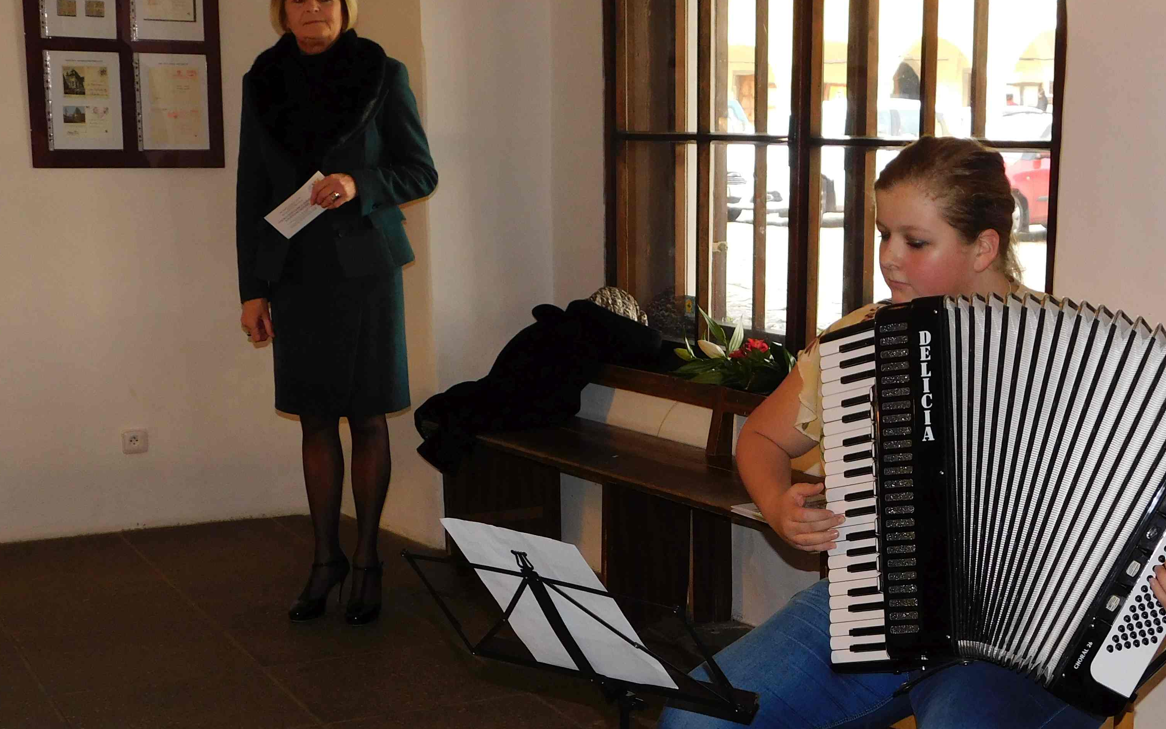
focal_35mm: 58
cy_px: 532
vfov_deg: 22.2
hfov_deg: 34.9
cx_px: 733
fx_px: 1843
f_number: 3.5
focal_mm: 6.3
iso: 200
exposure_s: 1/30
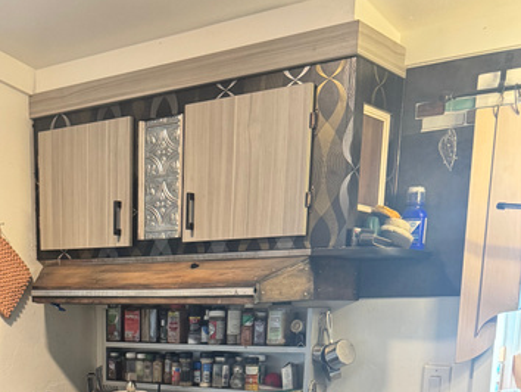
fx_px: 783
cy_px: 485
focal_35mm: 52
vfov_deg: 25.0
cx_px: 118
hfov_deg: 35.8
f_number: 1.78
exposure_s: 1/60
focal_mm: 6.76
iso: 320
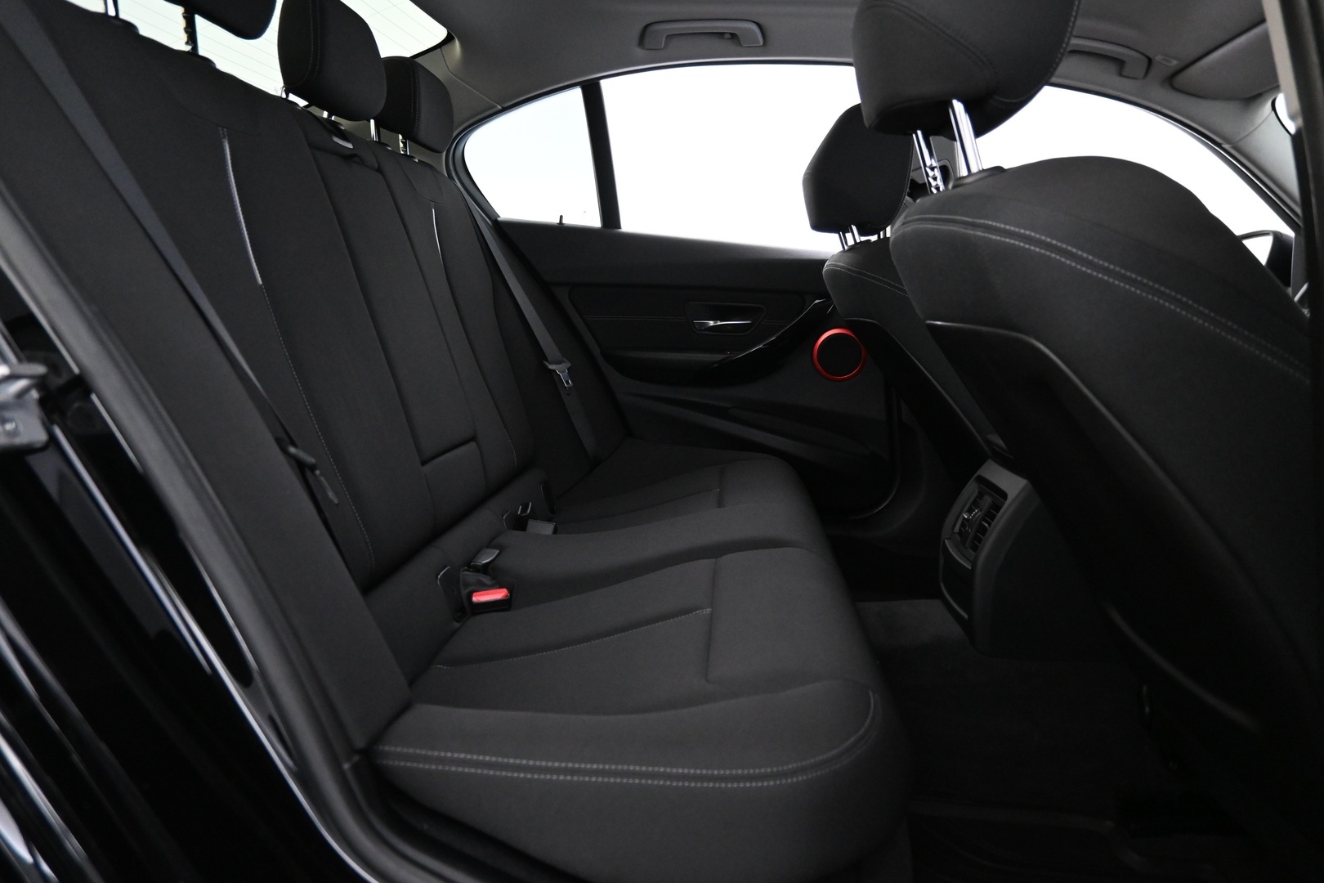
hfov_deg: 73.7
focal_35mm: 24
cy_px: 442
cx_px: 662
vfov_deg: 53.1
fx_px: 883
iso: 3200
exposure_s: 1/25
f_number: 3.5
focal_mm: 16
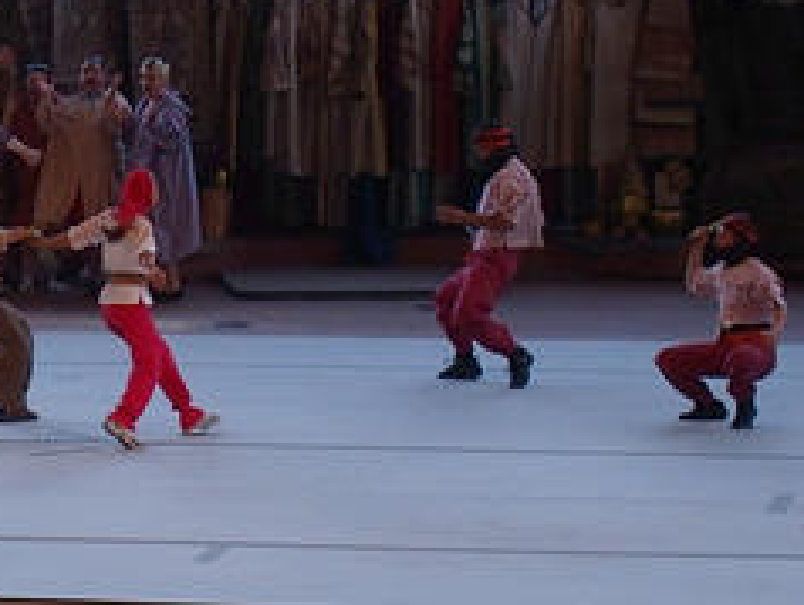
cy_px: 220
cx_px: 139
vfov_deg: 14.2
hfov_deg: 18.7
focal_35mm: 104
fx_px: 2418
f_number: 3.5
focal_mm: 13.2
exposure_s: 1/160
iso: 100
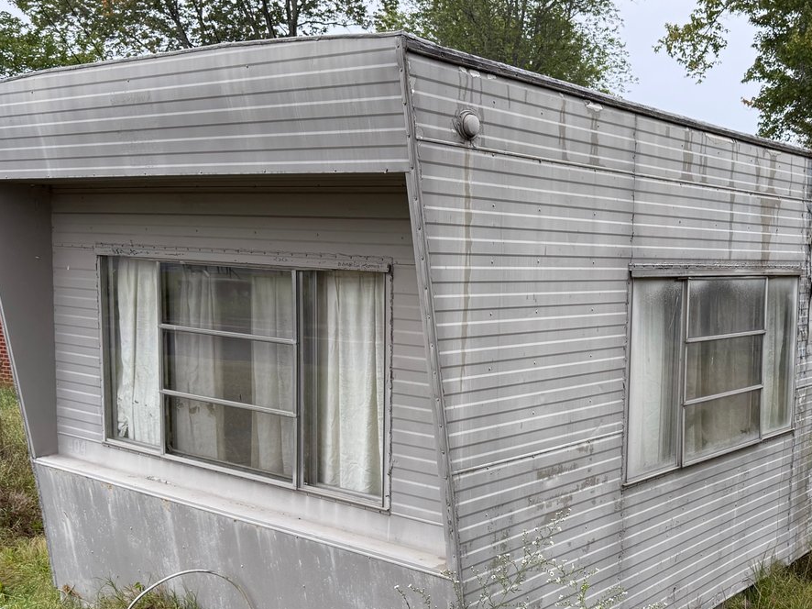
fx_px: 961
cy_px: 357
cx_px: 545
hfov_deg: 45.1
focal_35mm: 41
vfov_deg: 35.0
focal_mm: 6.76
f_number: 1.78
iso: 100
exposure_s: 1/831
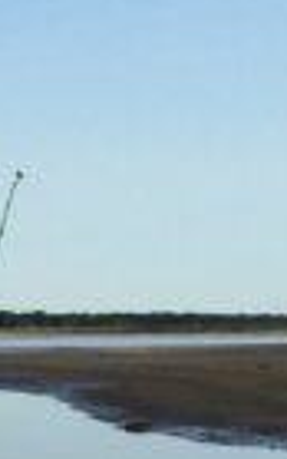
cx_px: -323
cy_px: 135
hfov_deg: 5.7
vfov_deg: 9.3
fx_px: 2825
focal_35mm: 226
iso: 32
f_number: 2.2
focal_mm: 4.15
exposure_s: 1/1883
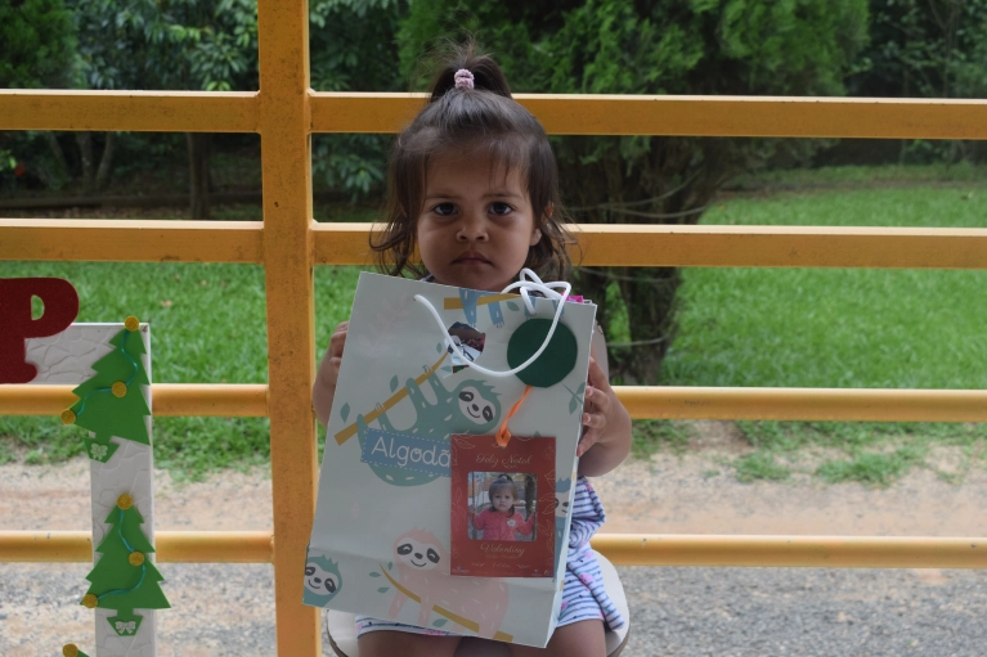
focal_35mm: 57
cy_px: 328
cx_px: 494
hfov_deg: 35.1
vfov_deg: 23.8
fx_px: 1562
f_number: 9
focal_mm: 38
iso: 400
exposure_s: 1/125
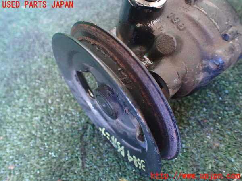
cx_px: 121
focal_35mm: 30
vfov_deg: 46.8
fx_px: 210
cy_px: 90
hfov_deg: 60.0
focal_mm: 5.4
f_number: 2.3
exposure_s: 1/30
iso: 1250
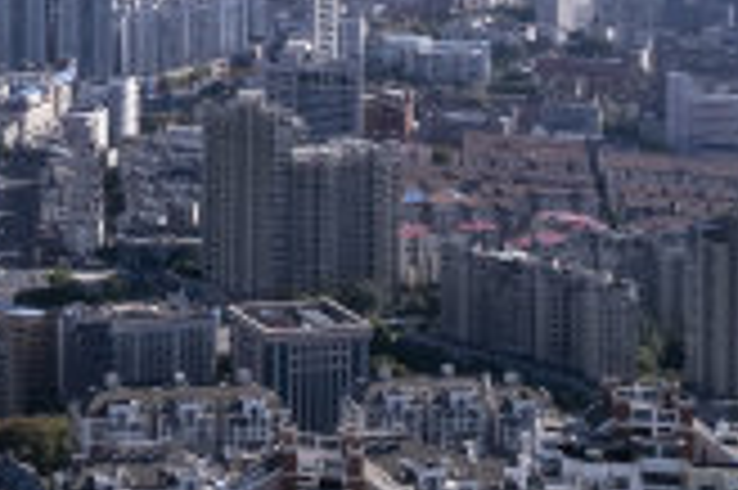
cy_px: -175
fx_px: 1679
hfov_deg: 22.4
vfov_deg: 15.7
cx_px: -198
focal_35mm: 82
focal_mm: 8.38
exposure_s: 1/2000
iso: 100
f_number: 2.8
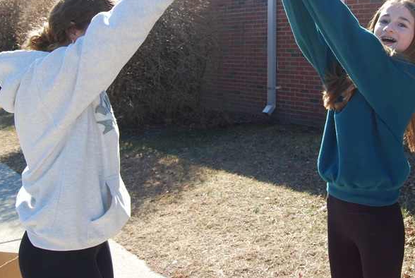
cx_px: 268
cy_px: 38
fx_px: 543
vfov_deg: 27.9
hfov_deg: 41.4
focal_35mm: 47
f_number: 6.3
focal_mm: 18
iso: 100
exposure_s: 1/160
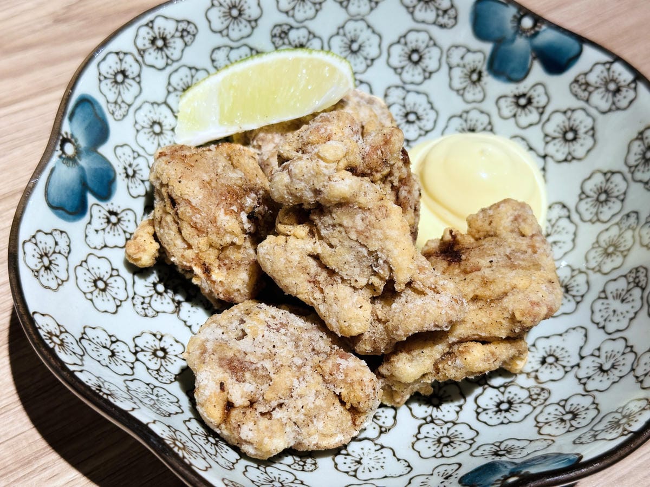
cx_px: 325
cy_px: 244
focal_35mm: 48
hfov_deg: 39.7
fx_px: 901
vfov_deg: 30.3
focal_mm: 6.86
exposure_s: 1/60
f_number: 1.78
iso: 100
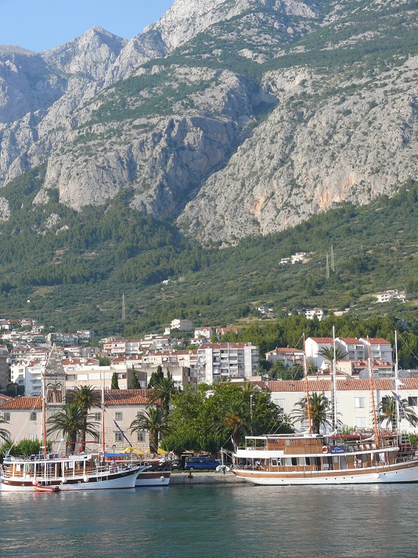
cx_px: 209
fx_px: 1224
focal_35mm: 76
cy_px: 279
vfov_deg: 25.7
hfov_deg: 19.4
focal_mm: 16.1
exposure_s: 1/250
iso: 100
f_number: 5.6
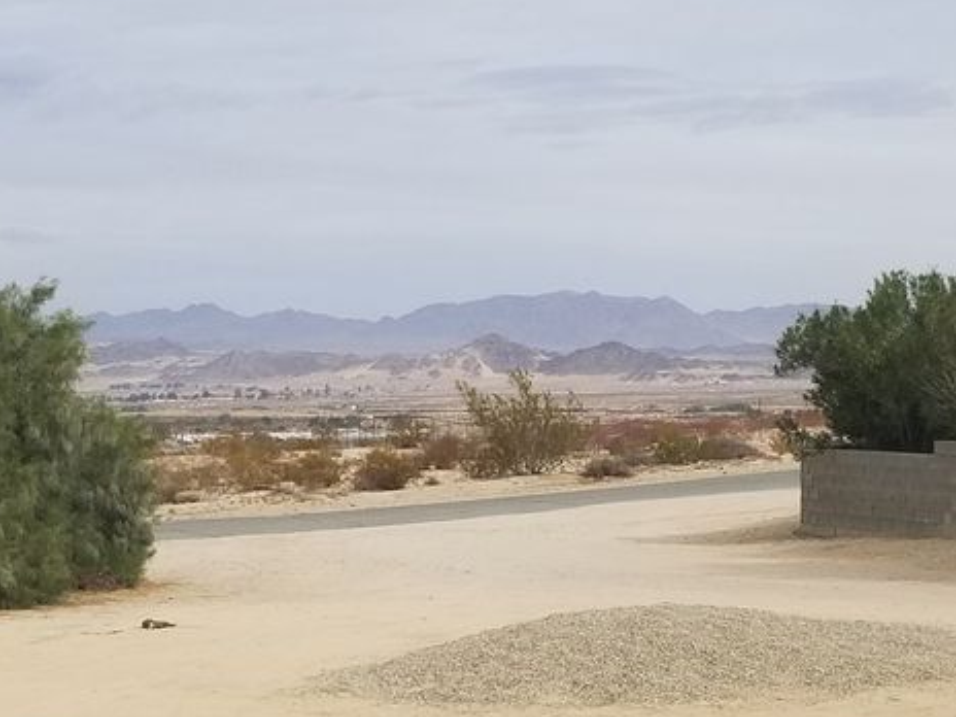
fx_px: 773
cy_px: 366
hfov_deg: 63.4
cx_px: 464
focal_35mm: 28
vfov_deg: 49.7
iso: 50
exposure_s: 1/3610
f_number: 1.7
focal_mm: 4.25
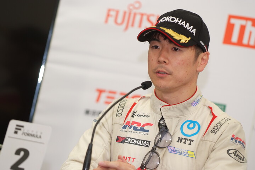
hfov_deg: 10.5
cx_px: 128
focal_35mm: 195
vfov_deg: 7.0
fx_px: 1381
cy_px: 85
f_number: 2.8
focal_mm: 130
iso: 200
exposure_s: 1/60
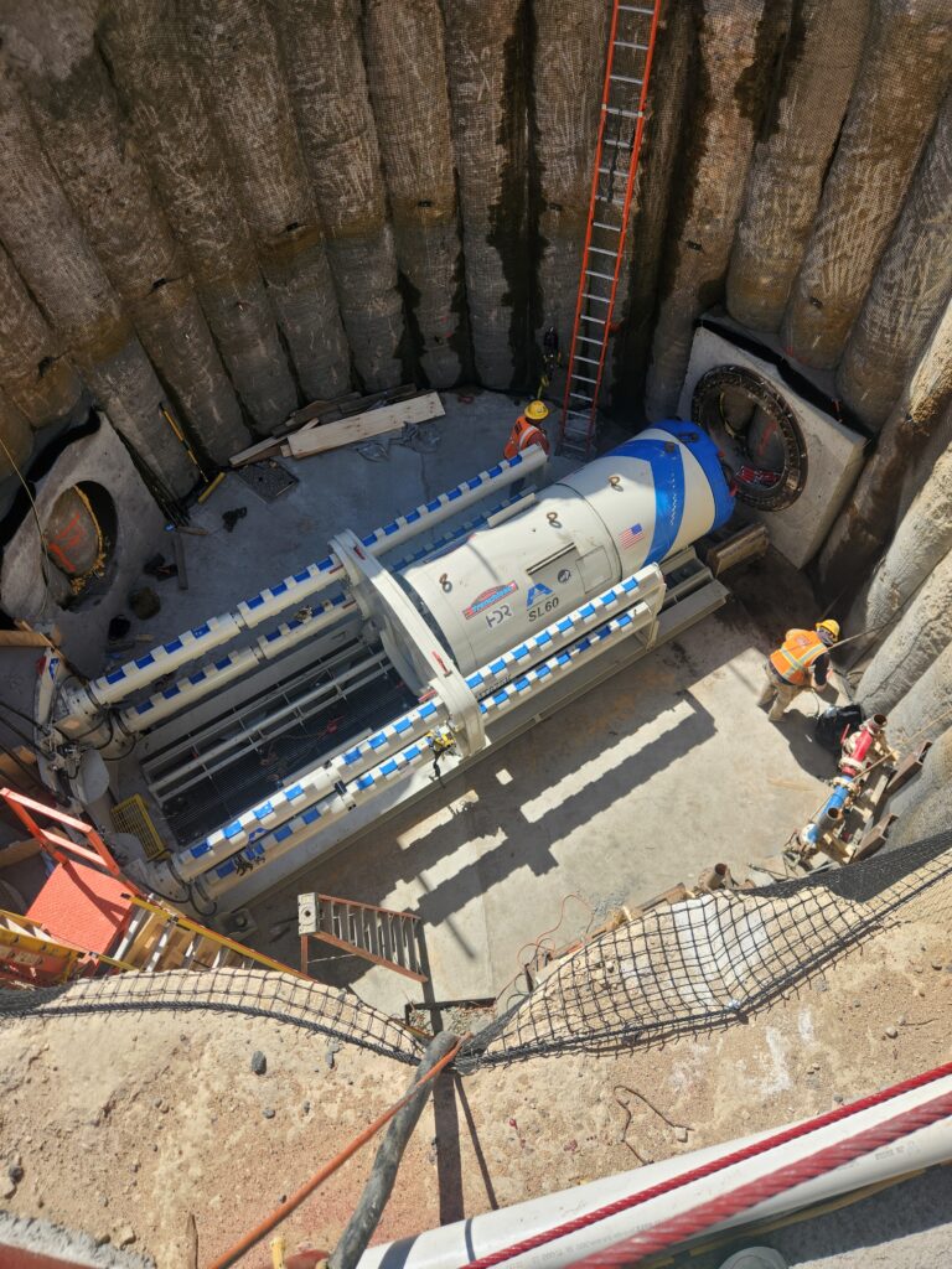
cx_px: 476
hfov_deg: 58.9
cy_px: 634
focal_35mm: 23
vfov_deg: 73.9
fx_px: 843
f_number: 1.8
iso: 20
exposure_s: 1/1008
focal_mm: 5.4
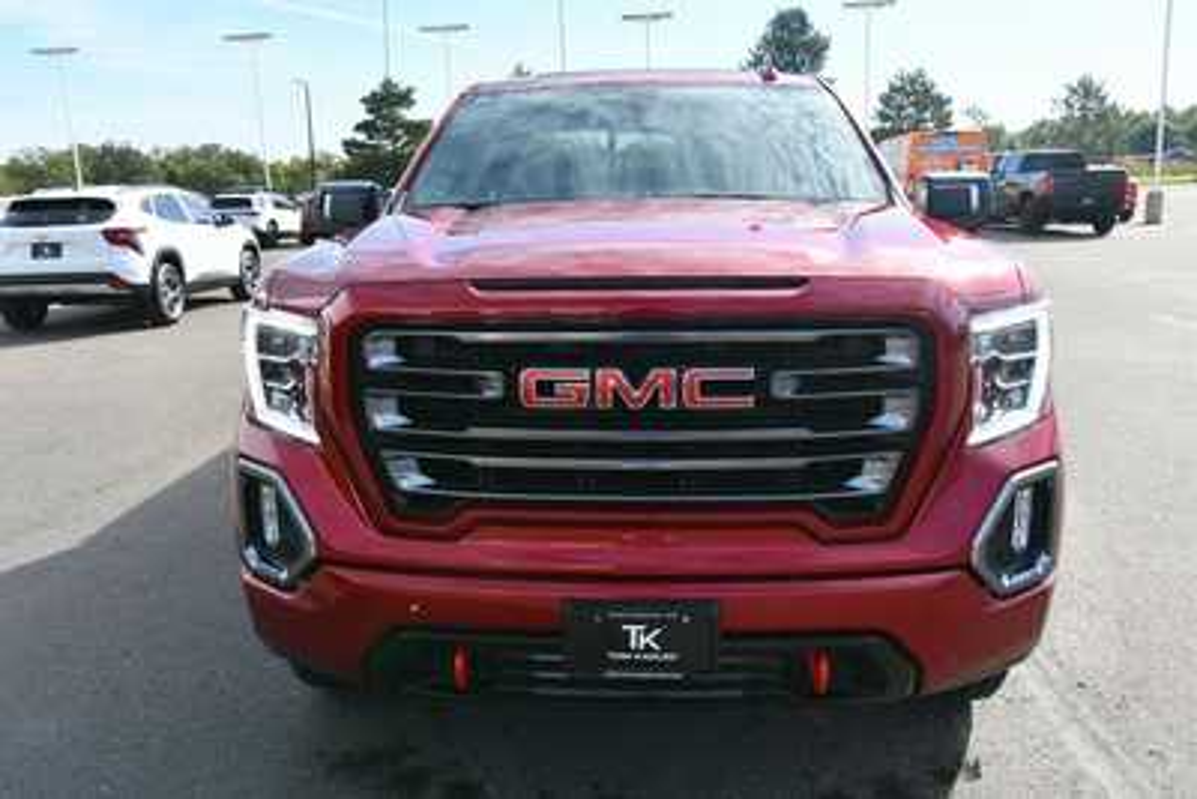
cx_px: 598
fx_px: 998
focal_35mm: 30
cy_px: 400
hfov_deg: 61.9
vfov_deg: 43.6
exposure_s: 1/250
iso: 180
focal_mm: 20
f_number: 8
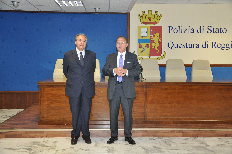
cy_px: 77
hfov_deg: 46.4
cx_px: 116
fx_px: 270
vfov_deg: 31.8
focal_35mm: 42
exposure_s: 1/60
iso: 800
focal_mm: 28
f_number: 4
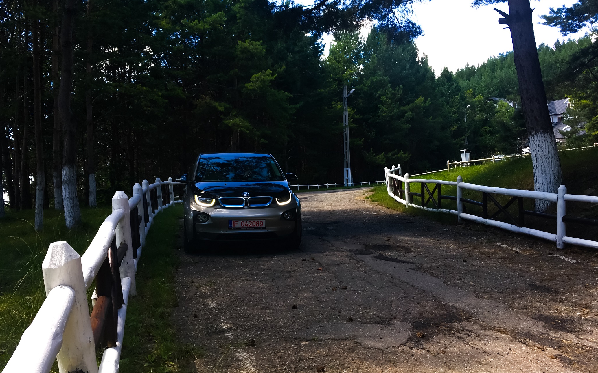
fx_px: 505
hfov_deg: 61.2
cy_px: 194
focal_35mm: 31
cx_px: 299
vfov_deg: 40.6
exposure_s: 1/208
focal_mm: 4.15
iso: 25
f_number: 2.2
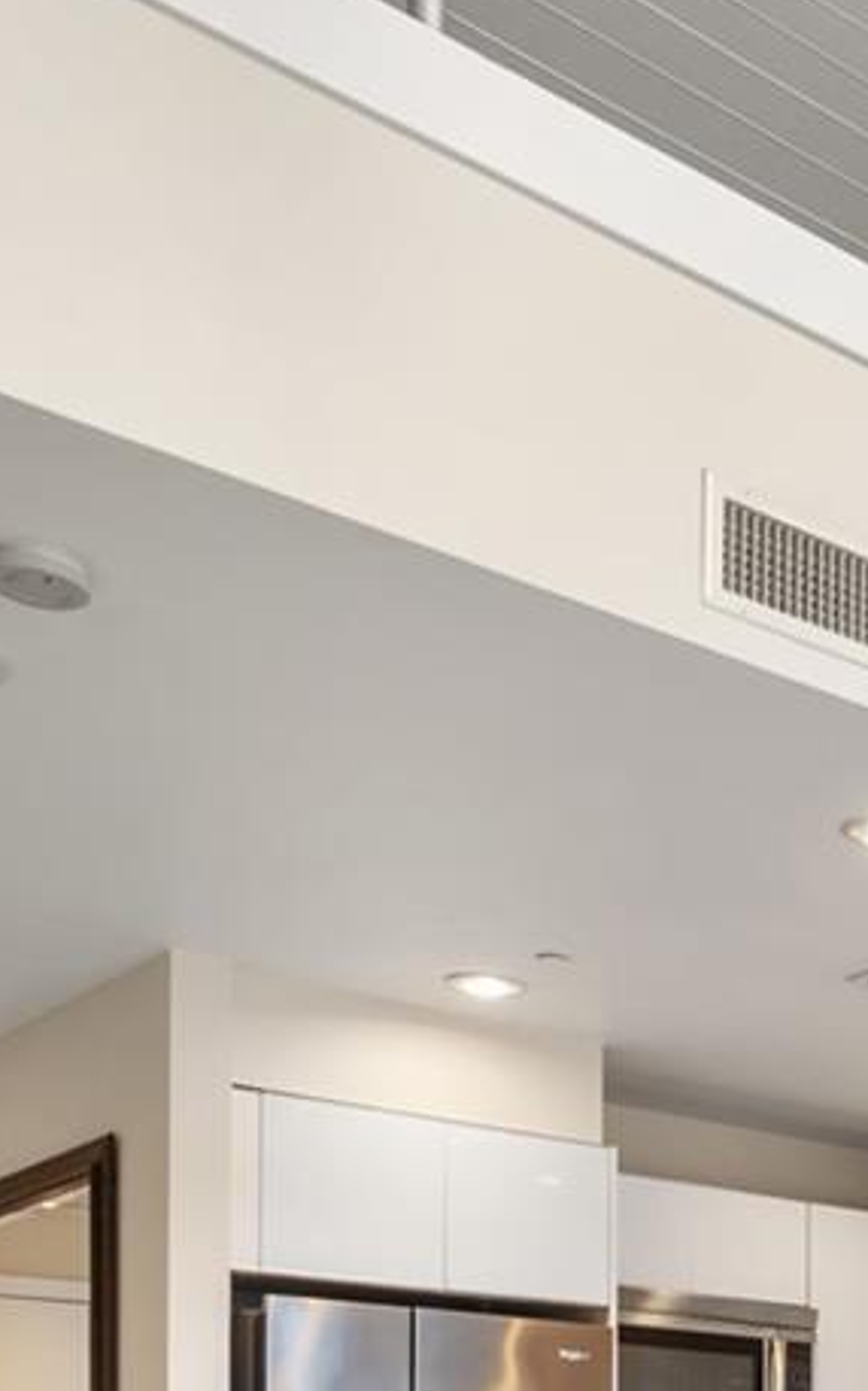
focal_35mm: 59
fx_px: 2226
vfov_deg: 30.7
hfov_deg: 19.4
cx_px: 1281
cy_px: 1552
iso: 250
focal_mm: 16.5
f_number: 9
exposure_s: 1/3
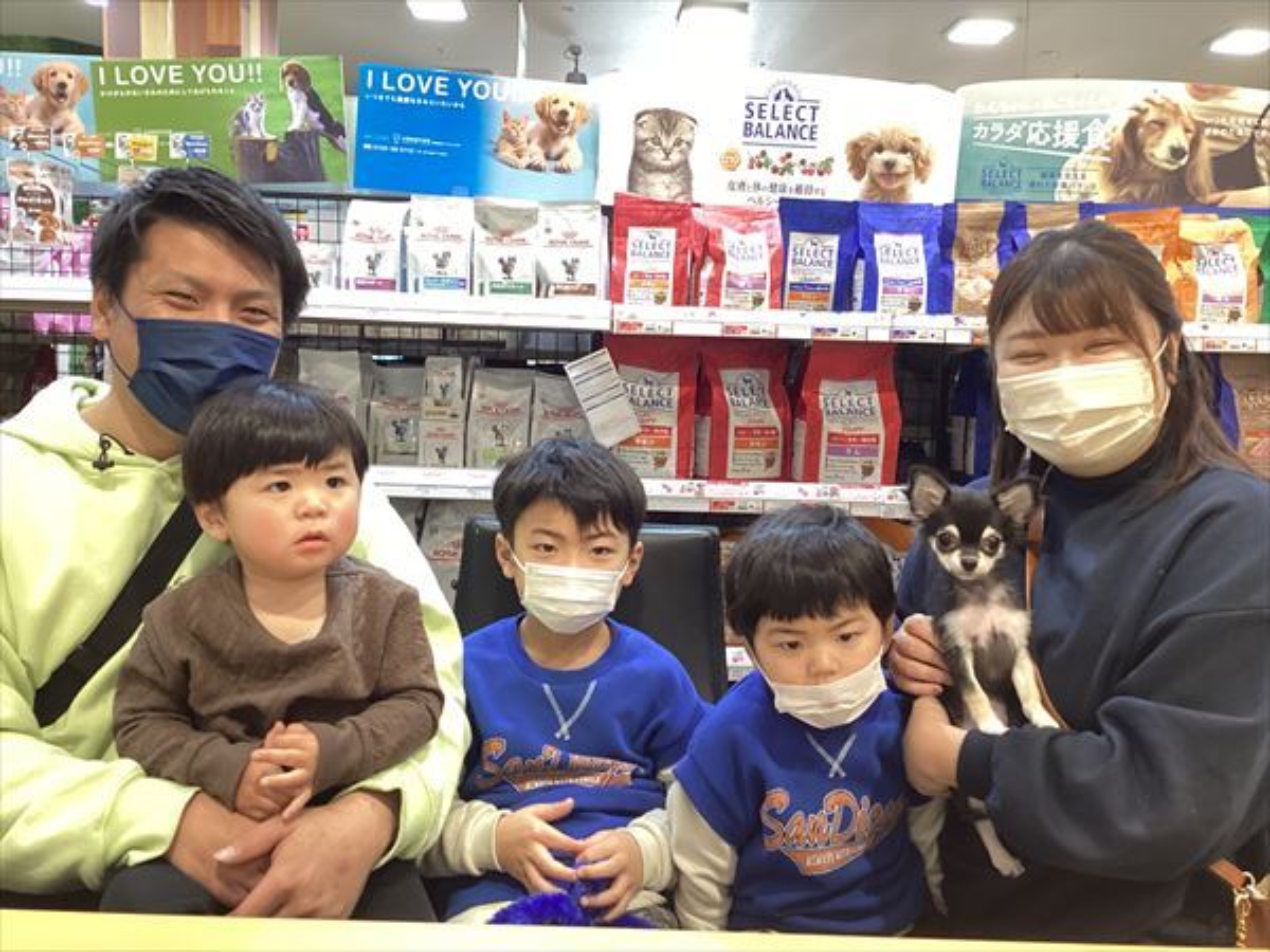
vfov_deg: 45.4
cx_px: 635
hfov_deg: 58.4
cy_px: 476
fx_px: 1137
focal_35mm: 31
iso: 320
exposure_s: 1/33
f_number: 2.4
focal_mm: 3.3
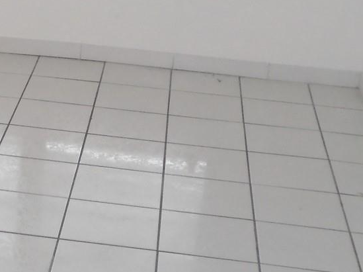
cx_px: 28
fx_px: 1100
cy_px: 54
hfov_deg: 18.4
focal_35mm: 105
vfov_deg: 14.0
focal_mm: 6.4
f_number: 3.8
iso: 400
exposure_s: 1/40
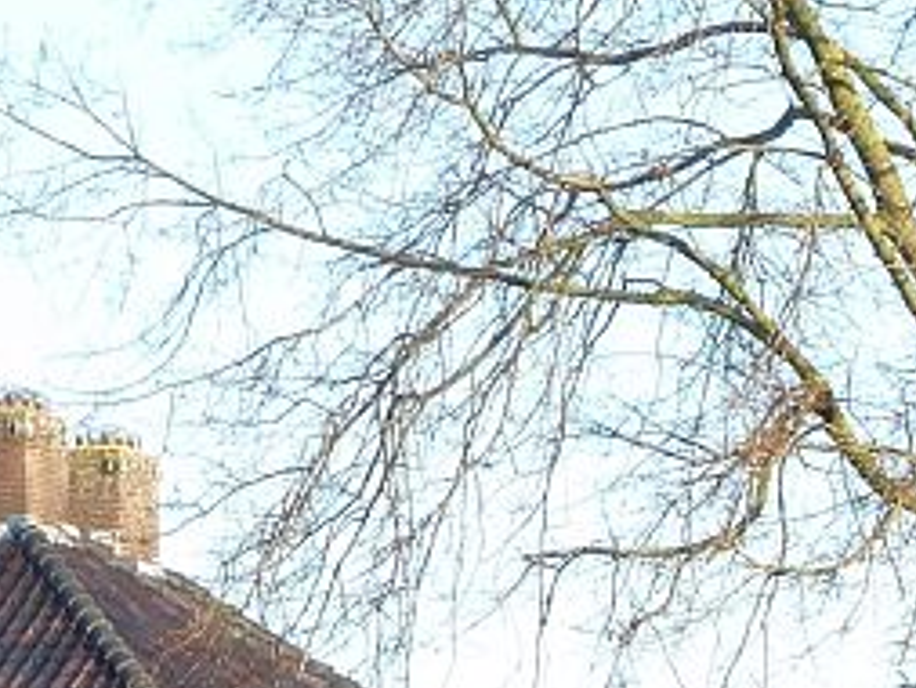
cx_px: 1365
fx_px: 8366
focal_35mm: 316
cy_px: 1383
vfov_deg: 4.6
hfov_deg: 6.2
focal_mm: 12.8
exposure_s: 1/100
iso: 80
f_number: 4.2
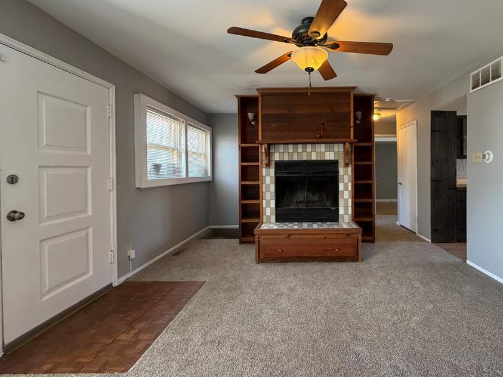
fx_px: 247
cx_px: 302
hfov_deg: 89.9
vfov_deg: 74.5
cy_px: 171
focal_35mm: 17
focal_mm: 2.22
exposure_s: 1/60
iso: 250
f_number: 2.2
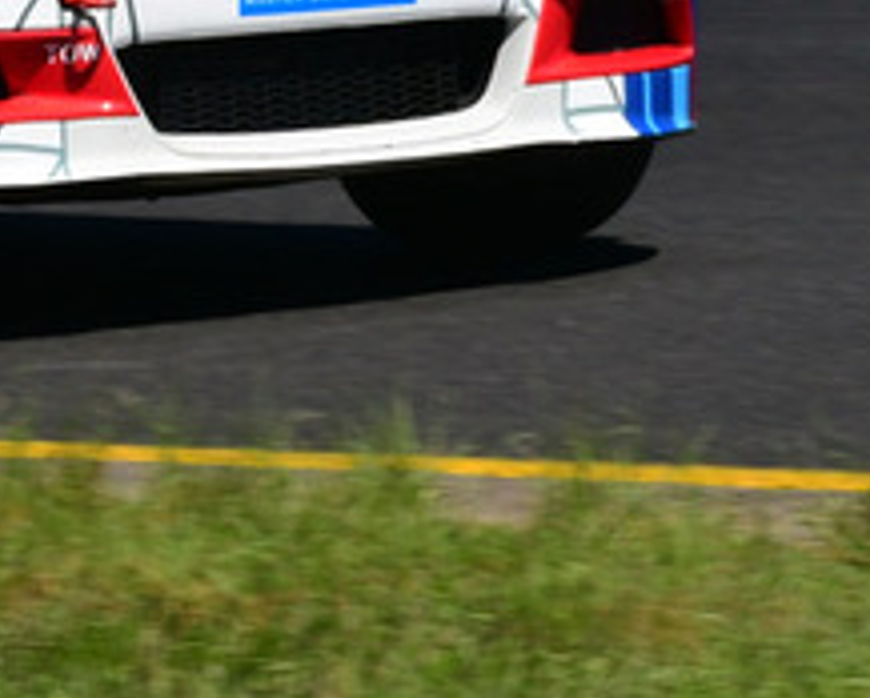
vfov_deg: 0.8
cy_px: -341
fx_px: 52136
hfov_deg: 1.0
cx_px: -609
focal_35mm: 2023
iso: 320
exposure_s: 1/640
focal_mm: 390
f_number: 11
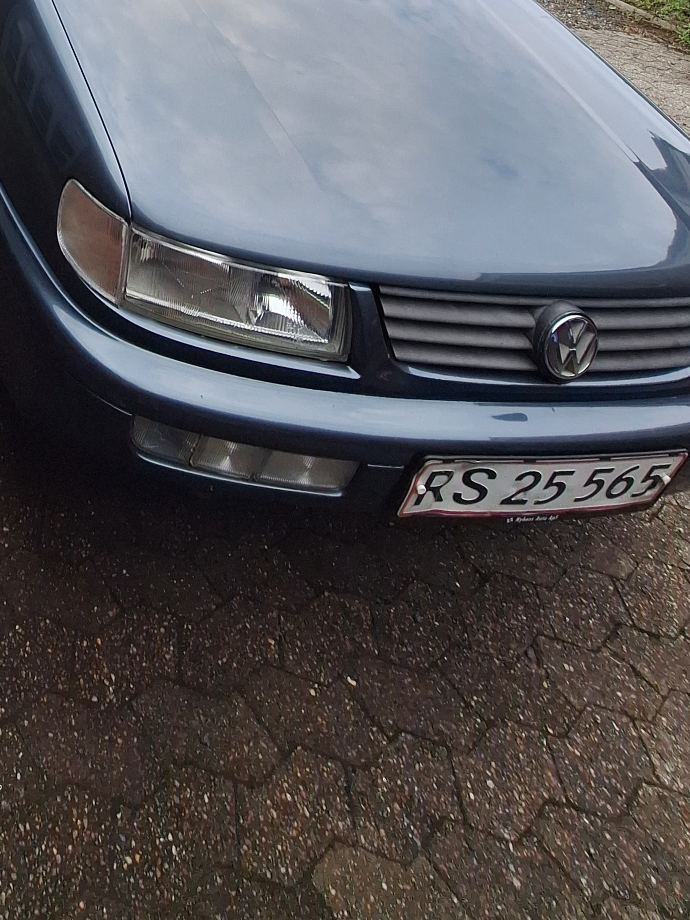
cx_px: 2
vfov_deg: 50.5
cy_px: -12
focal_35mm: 28
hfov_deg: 42.9
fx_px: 744
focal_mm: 1.74
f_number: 2.2
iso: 40
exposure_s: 1/1217
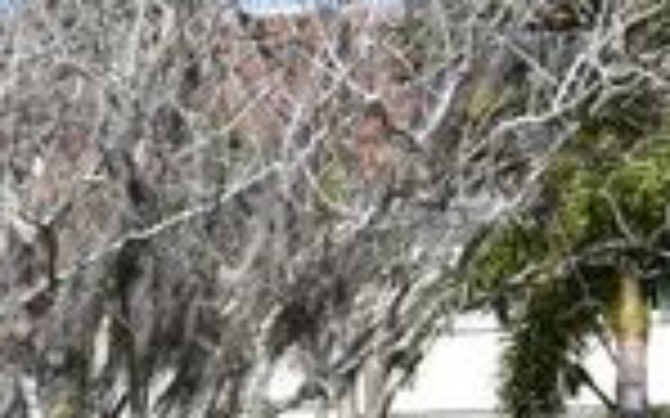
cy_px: 805
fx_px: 4490
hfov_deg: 8.2
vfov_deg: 5.2
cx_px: -576
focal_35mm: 246
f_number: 8
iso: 100
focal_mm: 28
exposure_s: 1/250
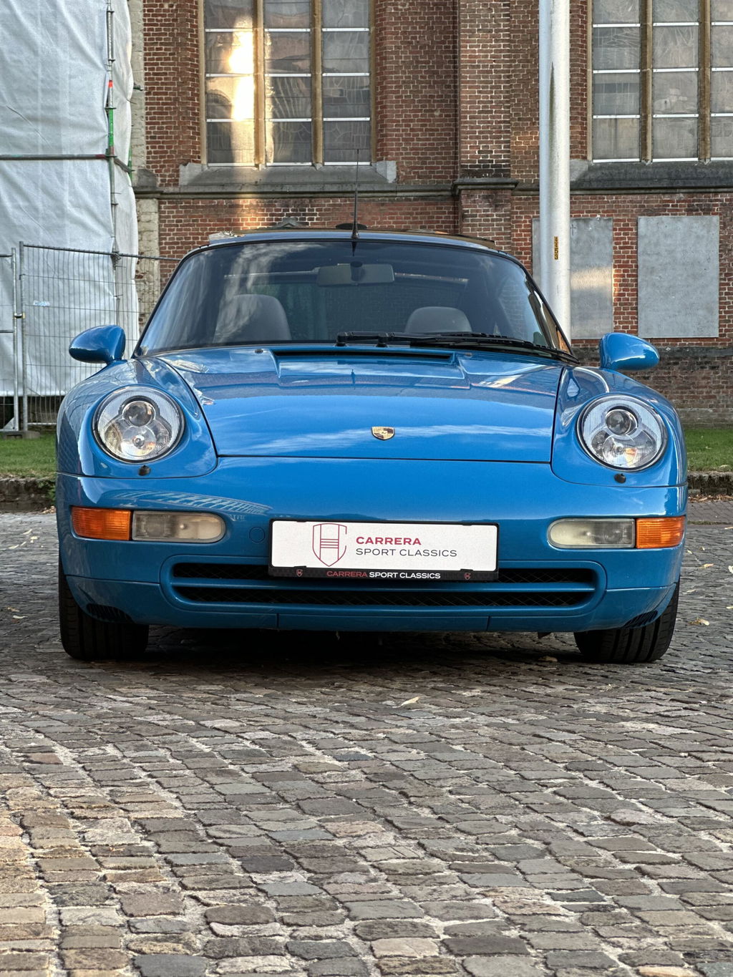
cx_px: 366
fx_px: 2174
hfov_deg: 19.1
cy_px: 488
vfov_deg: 25.3
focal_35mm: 77
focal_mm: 9
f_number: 2.8
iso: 80
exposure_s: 1/121
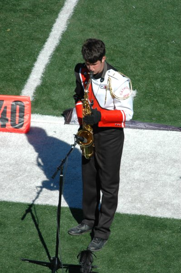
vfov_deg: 3.4
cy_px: 136
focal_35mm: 600
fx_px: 4532
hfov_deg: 2.3
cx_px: 90
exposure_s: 1/1250
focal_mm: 400
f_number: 5.6
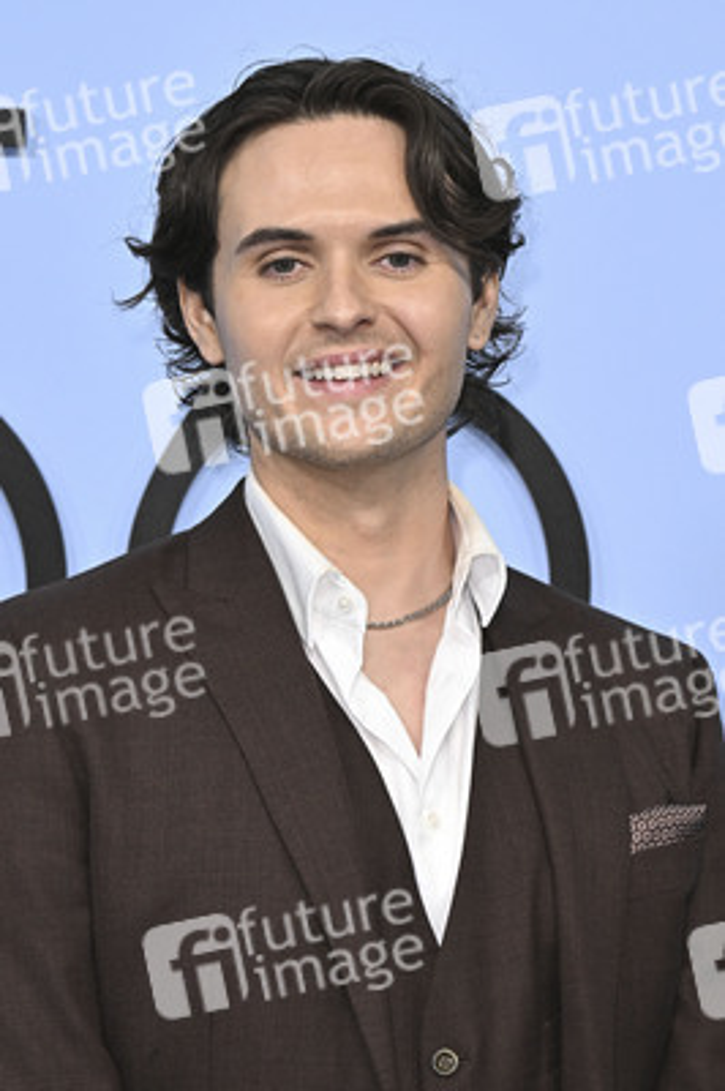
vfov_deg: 17.5
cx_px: 362
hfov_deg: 11.7
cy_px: 546
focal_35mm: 117
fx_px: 3540
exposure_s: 1/320
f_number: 6.3
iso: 1600
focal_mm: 78
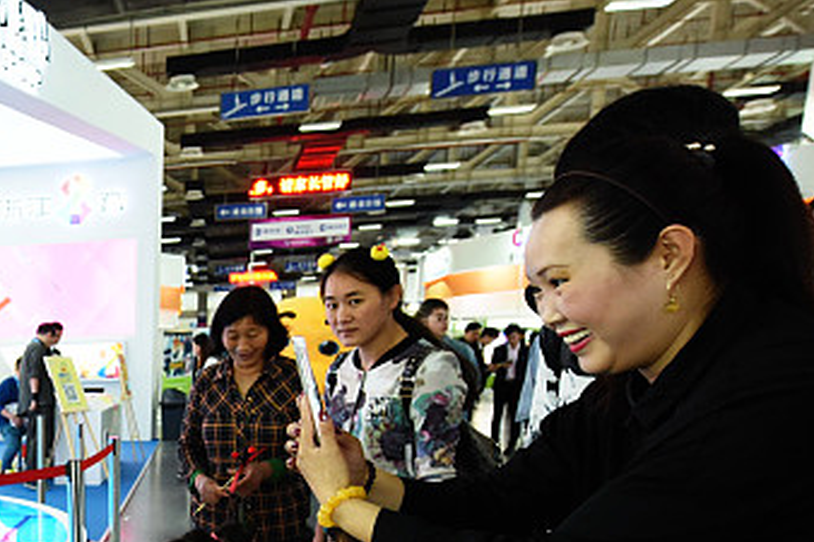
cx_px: -60
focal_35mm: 40
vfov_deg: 30.5
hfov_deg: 40.2
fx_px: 904
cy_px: 565
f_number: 4.5
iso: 1600
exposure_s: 1/160
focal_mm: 15
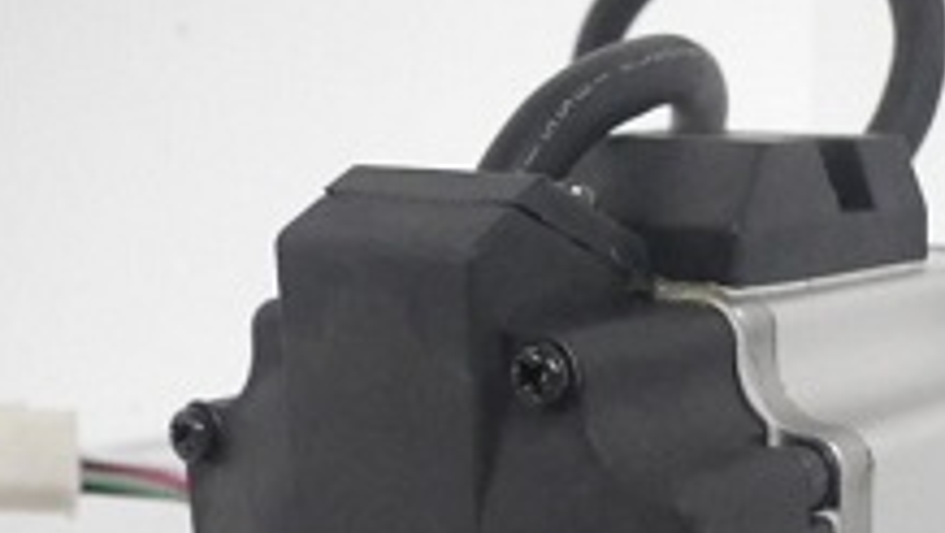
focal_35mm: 68
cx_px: 785
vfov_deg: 17.3
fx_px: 1705
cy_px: 542
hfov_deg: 30.1
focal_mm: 6.1
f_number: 3.8
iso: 800
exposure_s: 1/40
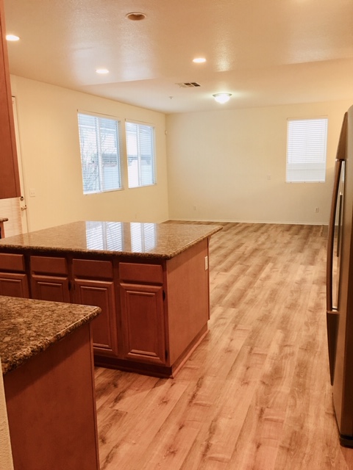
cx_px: 176
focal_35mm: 29
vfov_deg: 61.7
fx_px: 394
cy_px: 235
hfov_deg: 48.2
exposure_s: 1/15
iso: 50
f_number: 2.2
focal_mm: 4.15
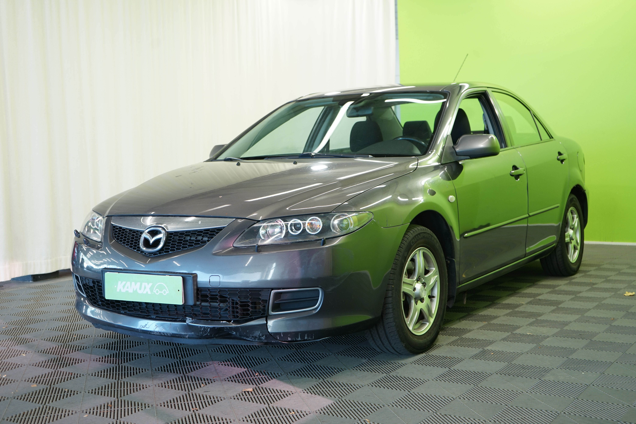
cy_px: 212
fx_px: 795
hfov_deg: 43.6
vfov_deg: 29.9
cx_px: 318
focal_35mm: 45
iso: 320
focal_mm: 45
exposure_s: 1/25
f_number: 4.5
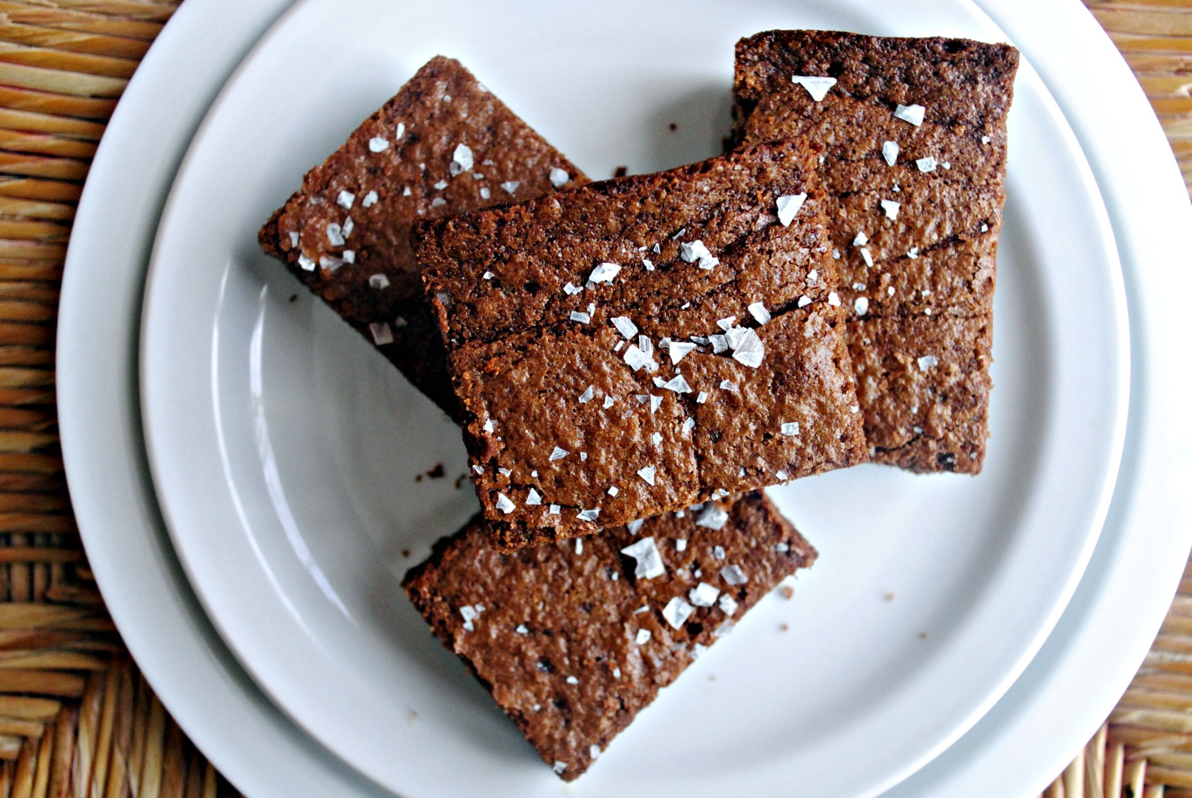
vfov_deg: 37.0
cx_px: 596
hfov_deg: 53.1
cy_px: 399
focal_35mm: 36
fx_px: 1194
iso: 800
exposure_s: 1/50
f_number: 5.6
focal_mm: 24
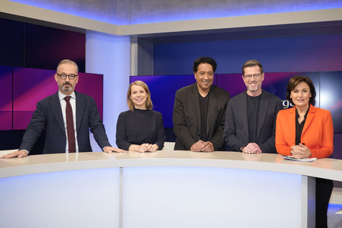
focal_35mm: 35
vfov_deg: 37.8
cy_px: 114
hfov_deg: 54.5
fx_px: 332
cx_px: 171
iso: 2000
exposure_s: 1/125
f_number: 5.6
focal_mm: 35
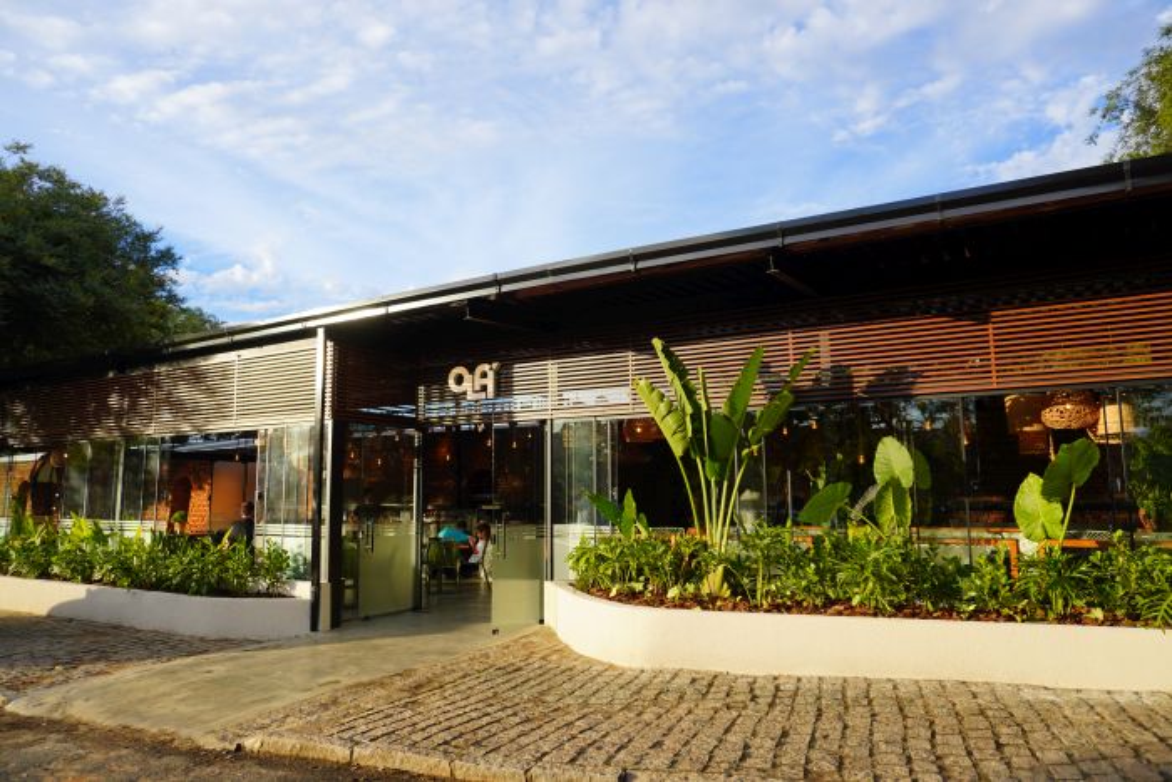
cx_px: 586
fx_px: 781
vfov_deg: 53.2
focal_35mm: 24
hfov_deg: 73.7
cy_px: 391
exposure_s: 1/500
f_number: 3.5
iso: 80
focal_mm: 16
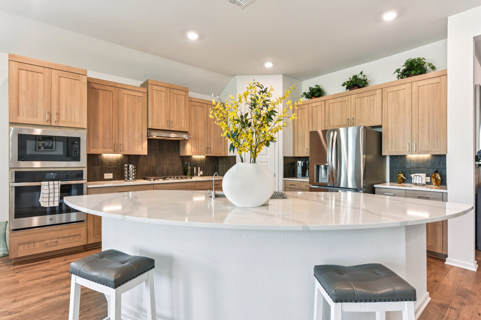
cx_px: 240
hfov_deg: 90.0
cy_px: 160
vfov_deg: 67.4
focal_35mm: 18
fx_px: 240
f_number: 8
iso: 360
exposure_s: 1/20
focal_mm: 18
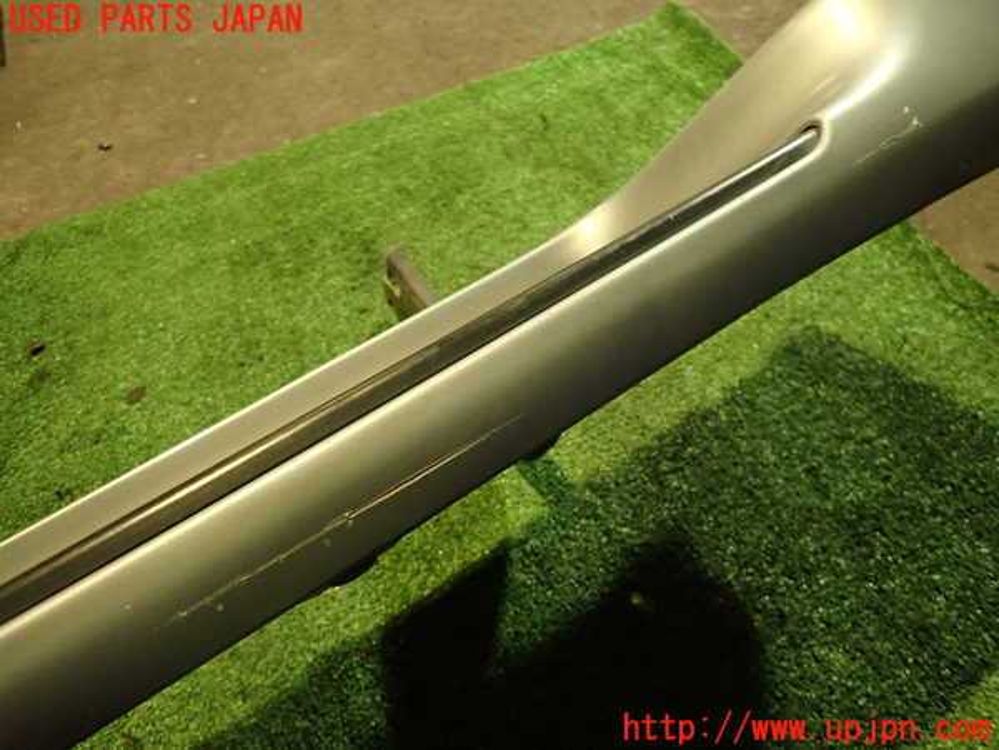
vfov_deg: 54.9
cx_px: 500
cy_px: 375
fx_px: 721
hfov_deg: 69.4
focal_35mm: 25
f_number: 2
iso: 500
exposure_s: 1/30
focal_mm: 4.5
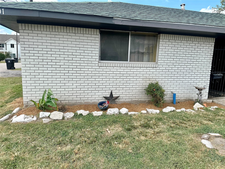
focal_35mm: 24
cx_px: 112
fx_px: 156
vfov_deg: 56.8
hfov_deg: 71.6
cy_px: 84
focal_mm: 6.86
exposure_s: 1/2155
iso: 80
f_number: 1.78
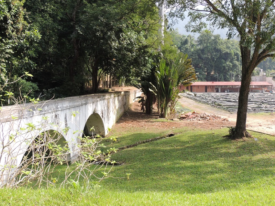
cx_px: 138
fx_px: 318
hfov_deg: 46.8
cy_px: 103
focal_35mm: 40
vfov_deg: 36.0
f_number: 4.2
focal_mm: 7.1
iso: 100
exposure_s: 1/160
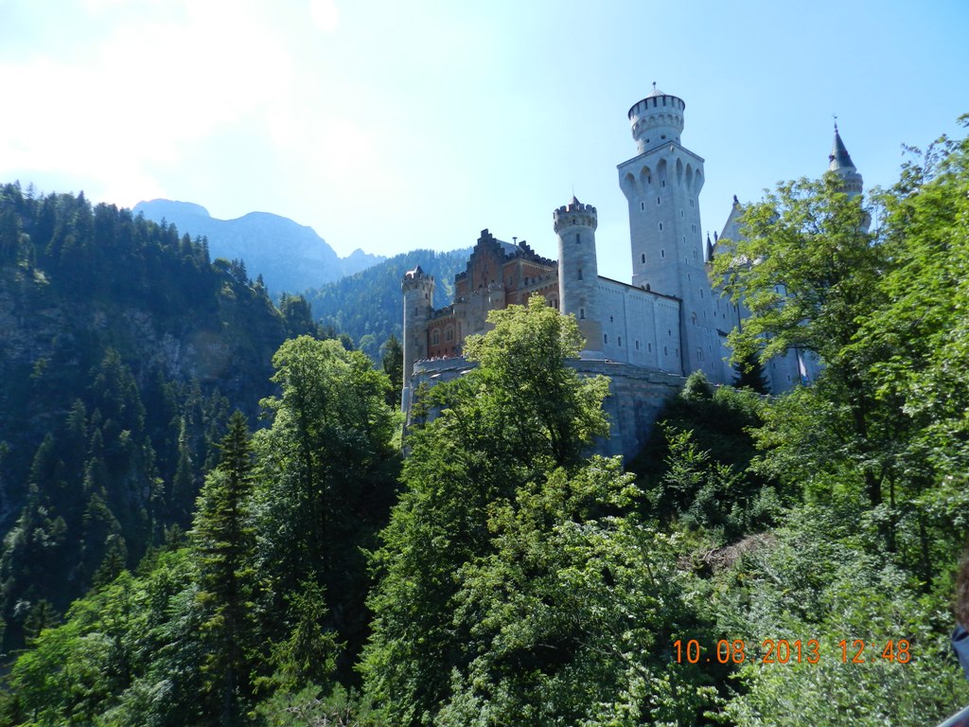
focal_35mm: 23
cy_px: 364
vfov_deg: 58.9
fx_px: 644
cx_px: 484
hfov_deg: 73.9
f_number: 3.4
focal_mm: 4
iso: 160
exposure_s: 1/1000
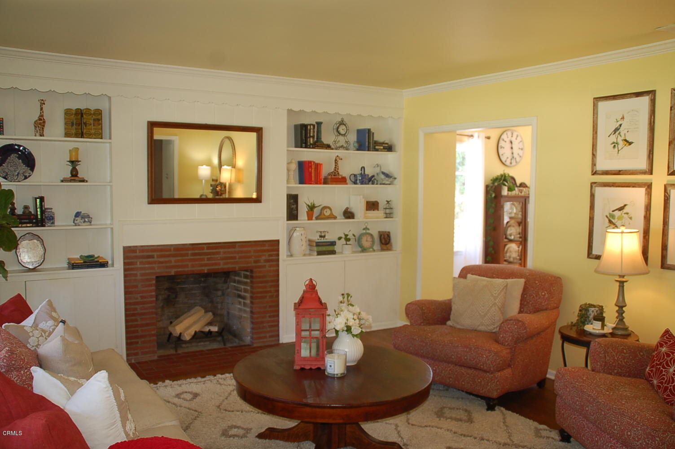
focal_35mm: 33
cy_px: 224
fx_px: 618
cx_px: 338
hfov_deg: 57.3
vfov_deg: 39.9
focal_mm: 22
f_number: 3.8
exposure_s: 1/60
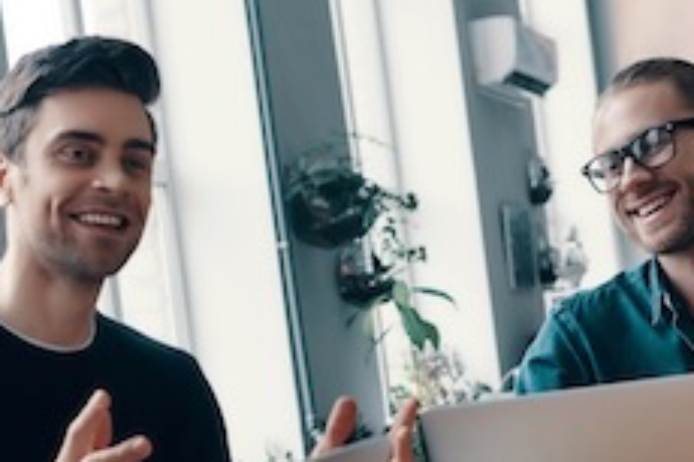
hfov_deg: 20.7
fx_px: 1888
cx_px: 184
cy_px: 510
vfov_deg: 13.7
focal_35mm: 98
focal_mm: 30
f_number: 3.2
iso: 640
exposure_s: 1/100
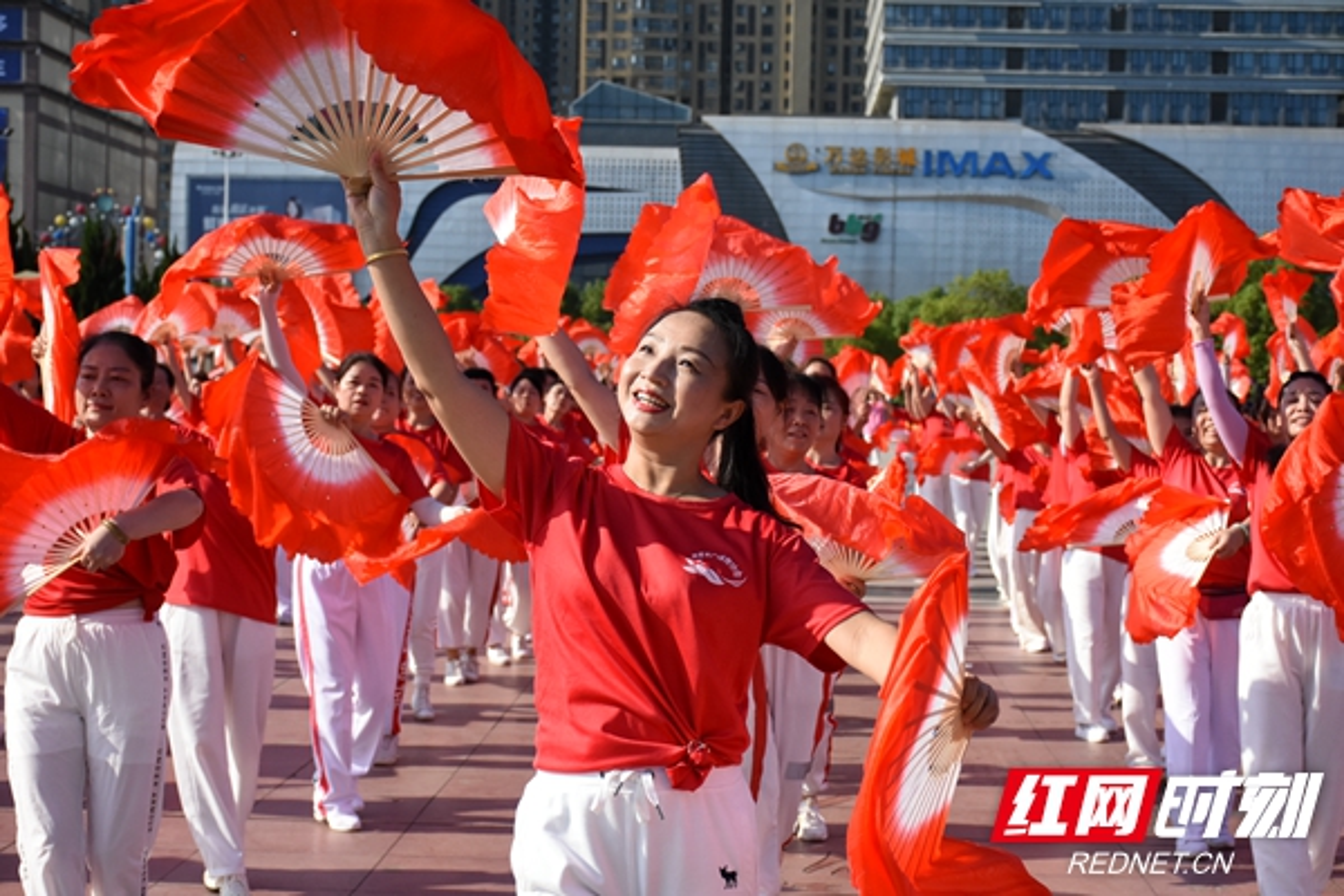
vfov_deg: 20.2
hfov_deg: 29.9
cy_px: 448
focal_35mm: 68
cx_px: 672
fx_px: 2520
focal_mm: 45
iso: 1000
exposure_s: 1/5000
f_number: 5.6
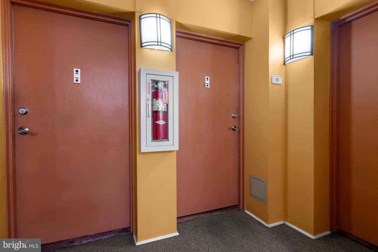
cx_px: 189
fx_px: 168
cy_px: 126
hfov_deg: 96.7
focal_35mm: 16
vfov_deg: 73.7
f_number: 8
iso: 250
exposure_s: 5
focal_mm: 11
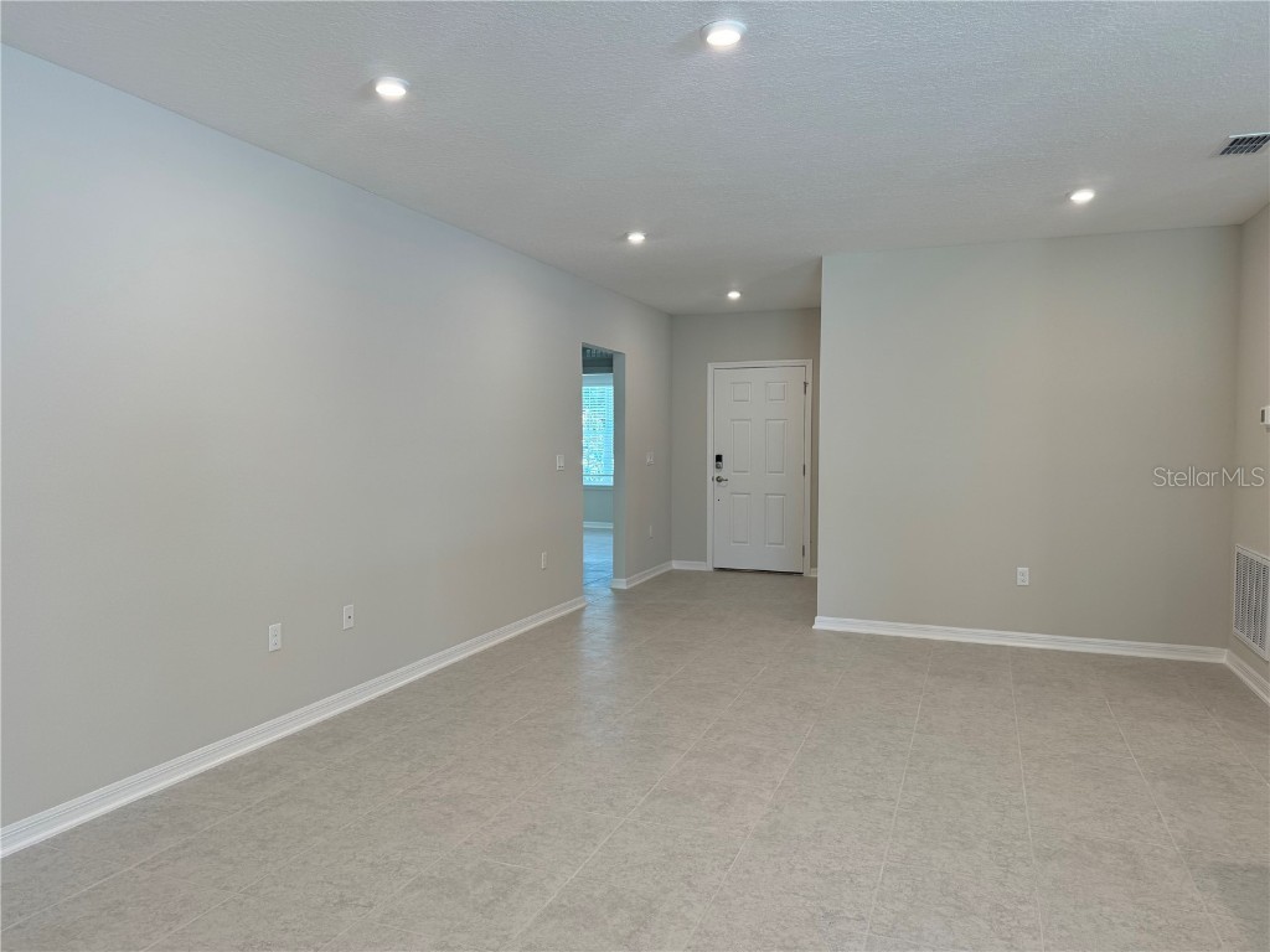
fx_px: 881
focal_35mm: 24
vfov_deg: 56.8
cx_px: 635
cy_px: 476
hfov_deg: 71.6
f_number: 1.78
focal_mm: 6.76
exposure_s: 1/120
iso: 125
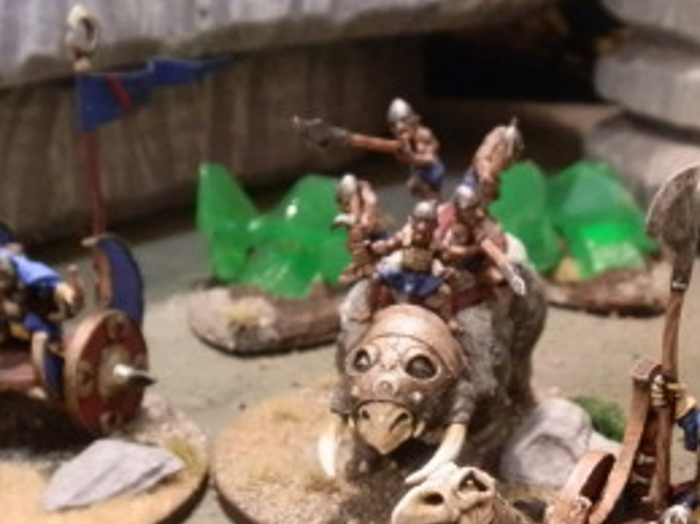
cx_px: 400
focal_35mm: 58
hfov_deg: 33.2
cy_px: 475
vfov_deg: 24.5
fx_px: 1172
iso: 400
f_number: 3.1
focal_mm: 5
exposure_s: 1/60
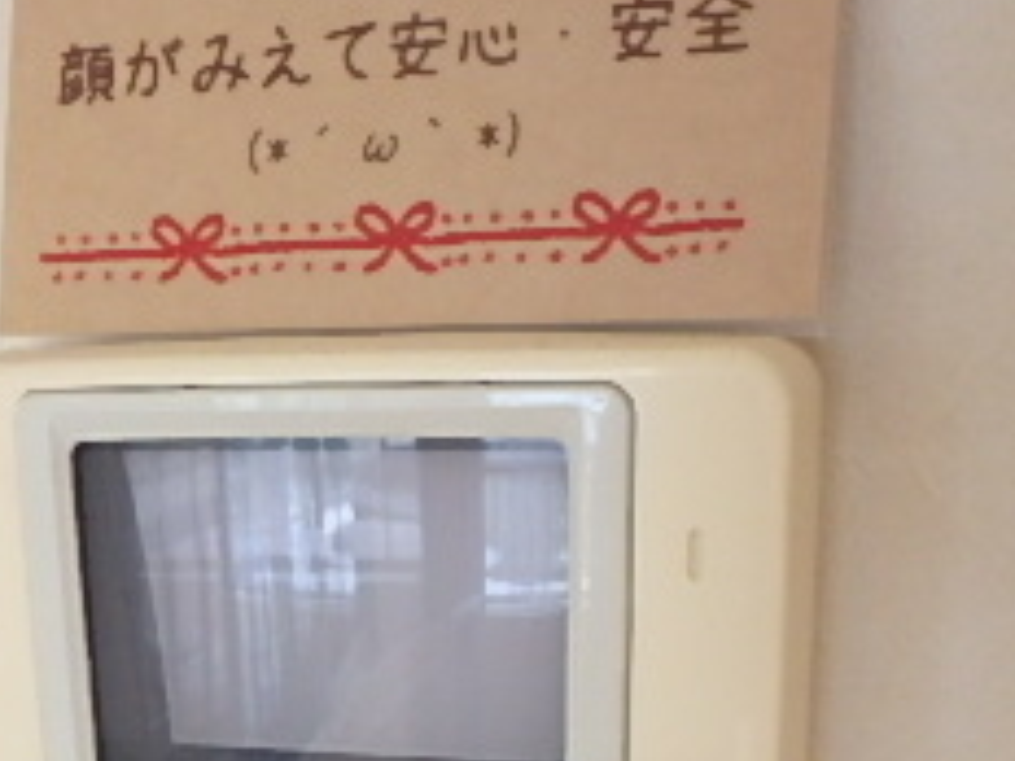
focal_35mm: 58
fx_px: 1701
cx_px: 346
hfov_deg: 33.0
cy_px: 945
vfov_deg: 22.9
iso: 400
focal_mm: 3.7
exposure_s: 1/30
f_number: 3.5
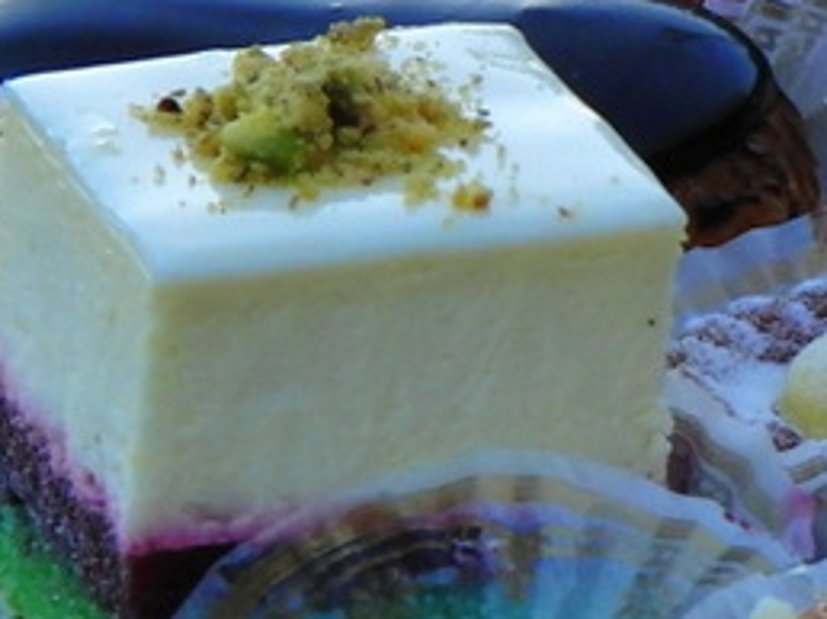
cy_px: 234
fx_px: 16660
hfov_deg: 2.8
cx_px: 1494
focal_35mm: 698
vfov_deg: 2.1
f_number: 4
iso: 100
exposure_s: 1/80
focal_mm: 30.3
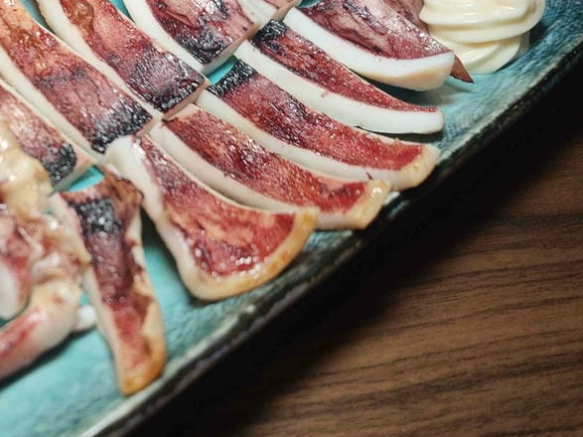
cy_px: 213
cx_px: 48
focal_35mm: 47
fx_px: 791
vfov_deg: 30.9
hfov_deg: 37.5
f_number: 2
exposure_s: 1/60
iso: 160
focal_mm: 8.72
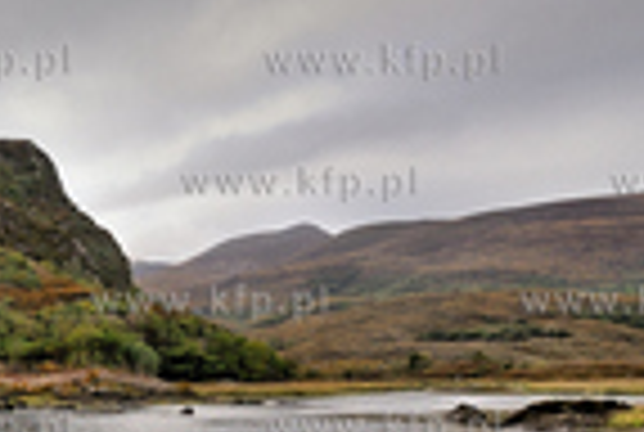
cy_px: 486
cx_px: 113
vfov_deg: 30.4
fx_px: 699
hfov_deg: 46.4
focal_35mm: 39
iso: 200
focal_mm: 14
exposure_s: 1/320
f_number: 9
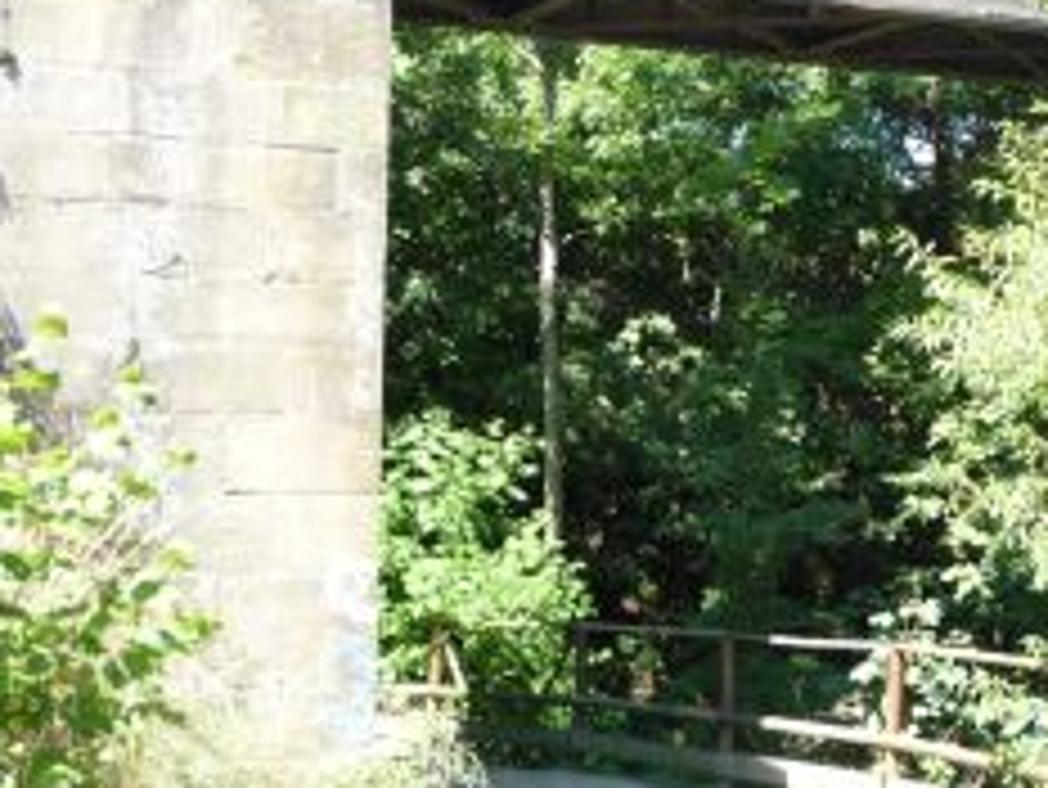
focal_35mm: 66
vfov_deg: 21.8
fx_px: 1999
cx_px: 931
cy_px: 99
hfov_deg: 28.3
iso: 100
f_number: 4
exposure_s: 1/100
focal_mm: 5.2
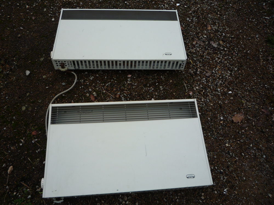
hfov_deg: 60.0
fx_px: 237
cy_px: 102
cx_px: 137
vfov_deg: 46.8
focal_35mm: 30
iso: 100
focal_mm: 5.2
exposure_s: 1/200
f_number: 4
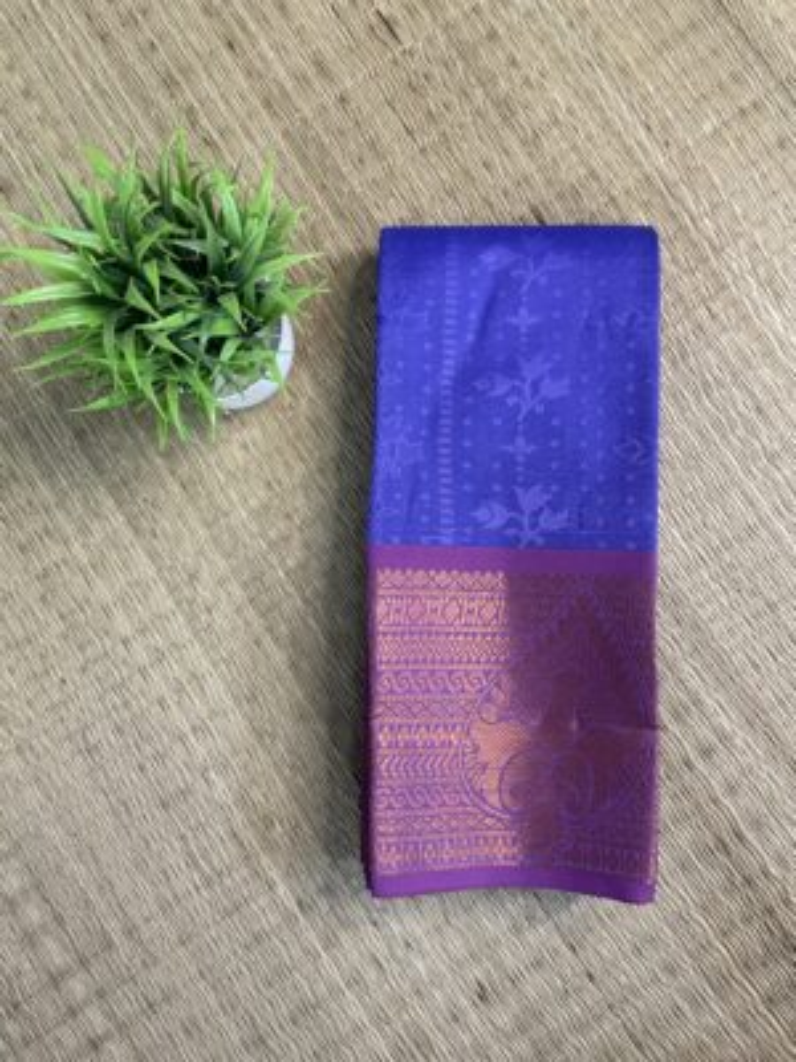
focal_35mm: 26
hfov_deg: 53.1
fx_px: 797
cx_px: 398
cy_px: 531
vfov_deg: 67.3
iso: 500
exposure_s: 1/60
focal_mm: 4.2
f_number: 1.6
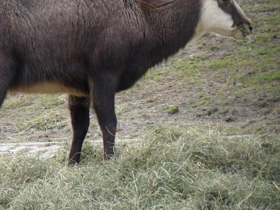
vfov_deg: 2.8
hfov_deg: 3.8
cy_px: 64
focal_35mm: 527
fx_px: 4263
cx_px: 96
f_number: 3.7
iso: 100
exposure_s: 1/100
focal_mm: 46.2
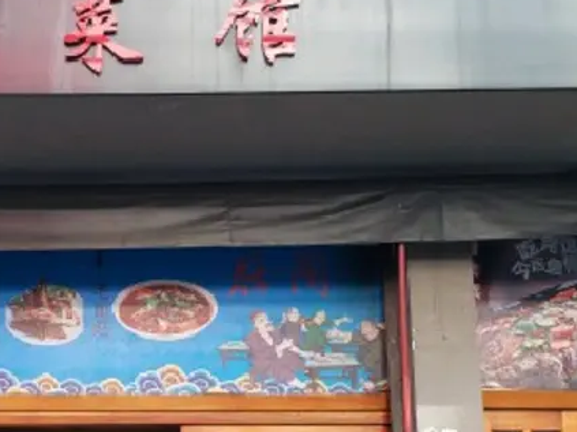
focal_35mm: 71
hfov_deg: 26.8
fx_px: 1183
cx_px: 104
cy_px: 384
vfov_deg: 20.3
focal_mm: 4.3
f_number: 2.4
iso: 64
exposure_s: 1/120
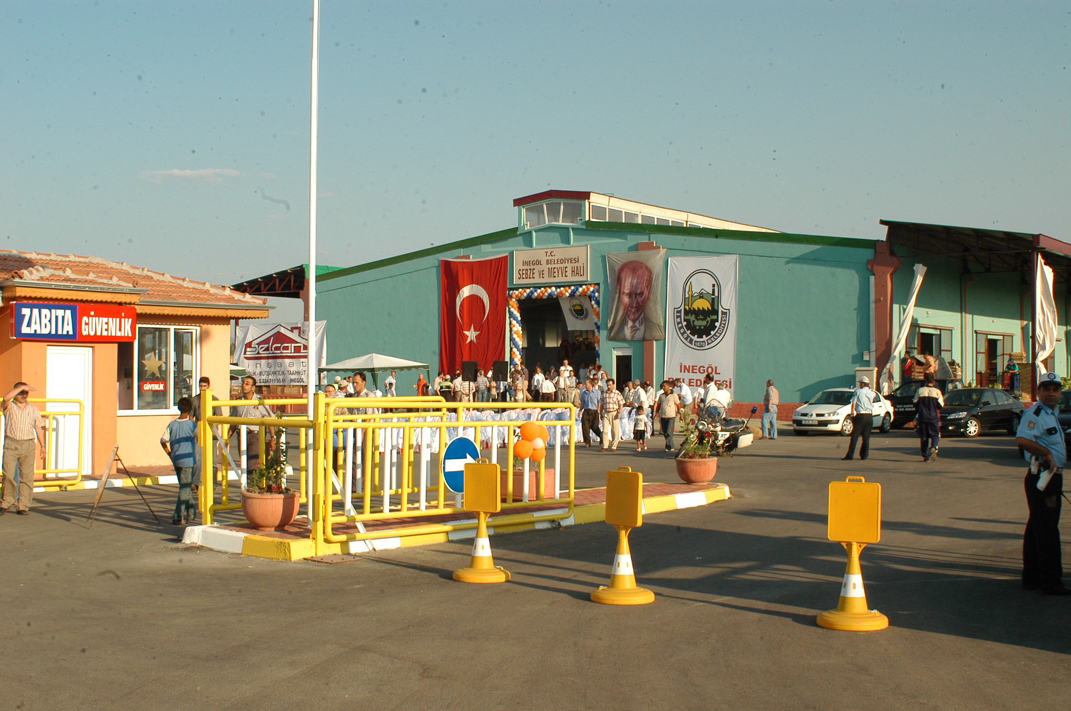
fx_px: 1248
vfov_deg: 31.8
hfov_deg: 46.4
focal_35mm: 42
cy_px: 356
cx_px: 536
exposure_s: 1/160
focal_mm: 28
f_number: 13
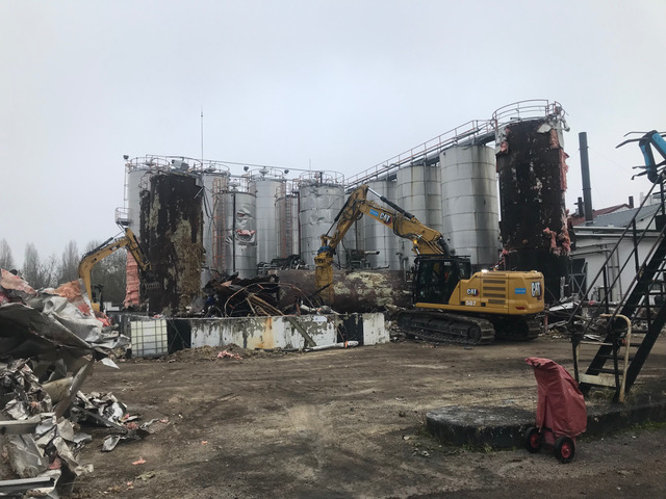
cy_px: 250
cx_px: 333
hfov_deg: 63.4
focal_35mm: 28
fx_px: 539
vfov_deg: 49.7
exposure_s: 1/606
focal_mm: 3.99
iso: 20
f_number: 1.8
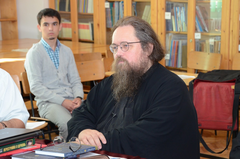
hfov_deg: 17.1
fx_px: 798
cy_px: 80
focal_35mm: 120
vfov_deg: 11.4
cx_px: 120
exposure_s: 1/60
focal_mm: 80
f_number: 8
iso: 1600
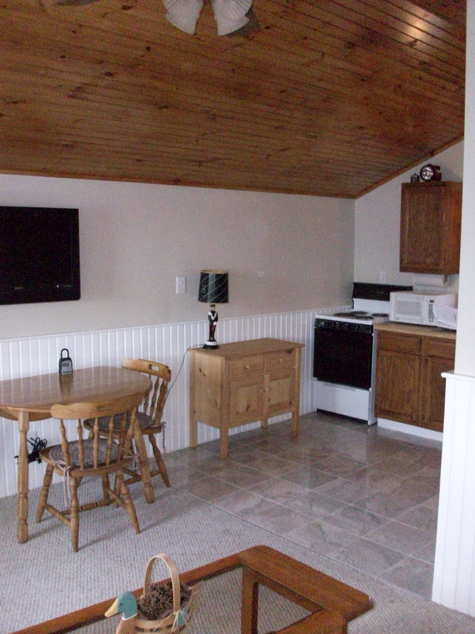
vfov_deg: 54.0
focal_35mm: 34
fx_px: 622
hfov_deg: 41.8
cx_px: 238
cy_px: 317
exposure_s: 1/128
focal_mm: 5.7
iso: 800
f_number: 2.8
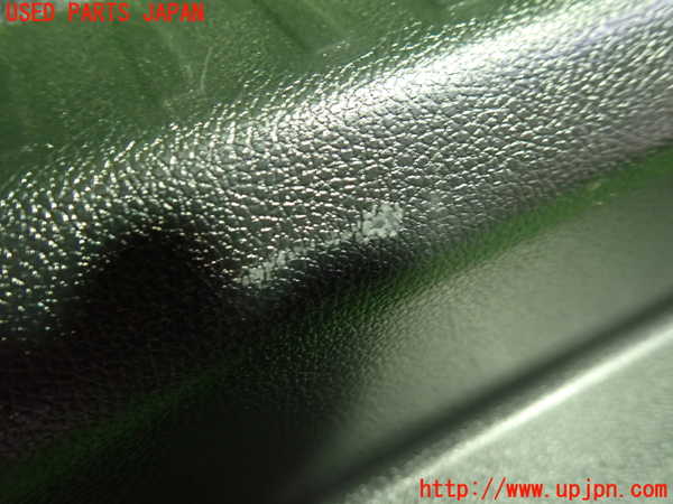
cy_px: 252
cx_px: 336
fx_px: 486
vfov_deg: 54.9
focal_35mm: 25
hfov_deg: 69.4
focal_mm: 4.5
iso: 500
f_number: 2
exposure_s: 1/30
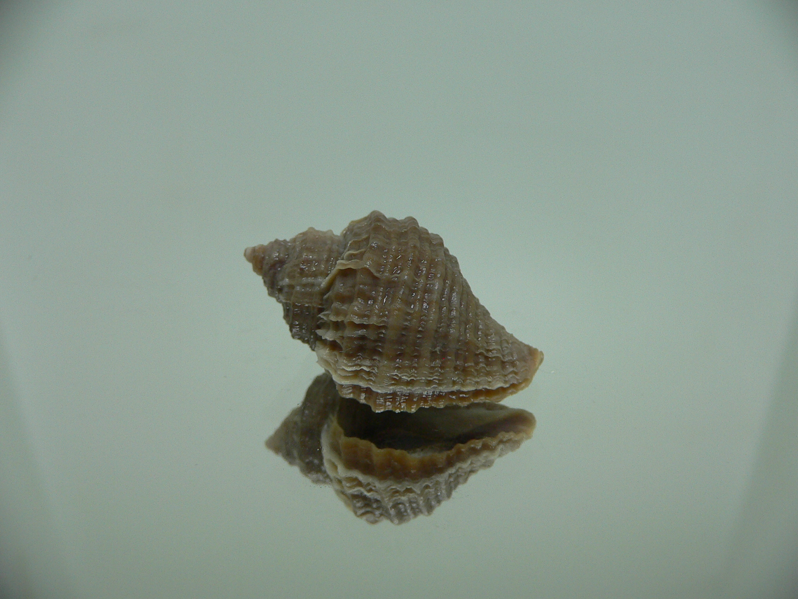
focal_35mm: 35
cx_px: 399
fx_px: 807
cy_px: 300
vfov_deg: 40.7
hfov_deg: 52.6
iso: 100
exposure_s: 1/60
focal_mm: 4.6
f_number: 2.8
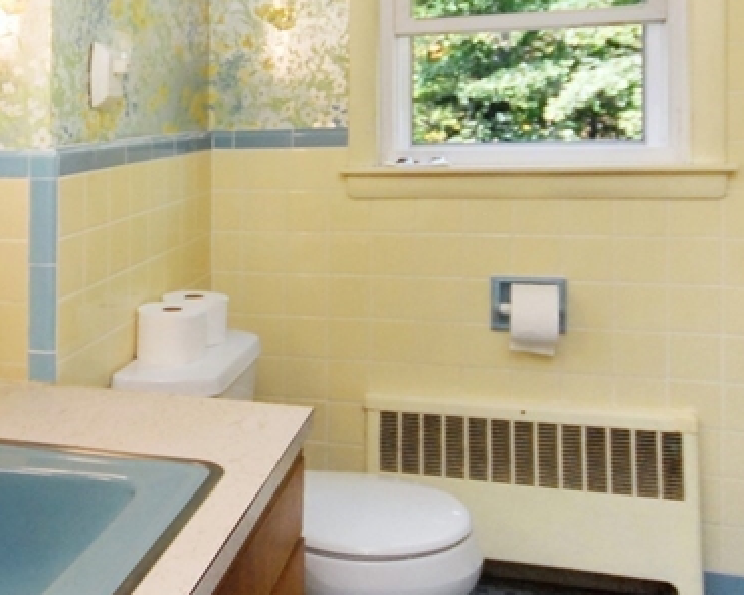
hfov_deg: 45.3
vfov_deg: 37.7
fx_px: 859
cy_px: 181
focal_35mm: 39
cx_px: 191
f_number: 5
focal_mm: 10
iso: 500
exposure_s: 1/60
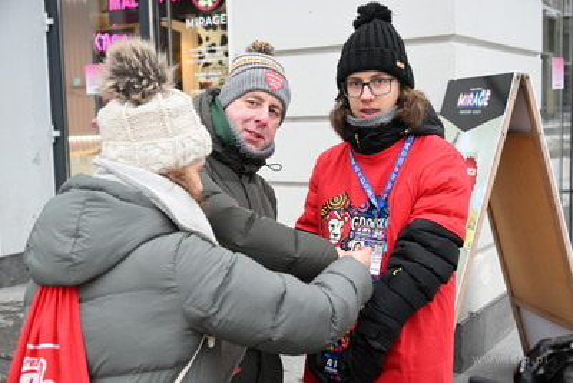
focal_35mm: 46
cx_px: 286
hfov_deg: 42.7
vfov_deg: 29.3
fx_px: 732
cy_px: 192
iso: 1000
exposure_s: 1/250
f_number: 4
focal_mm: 46
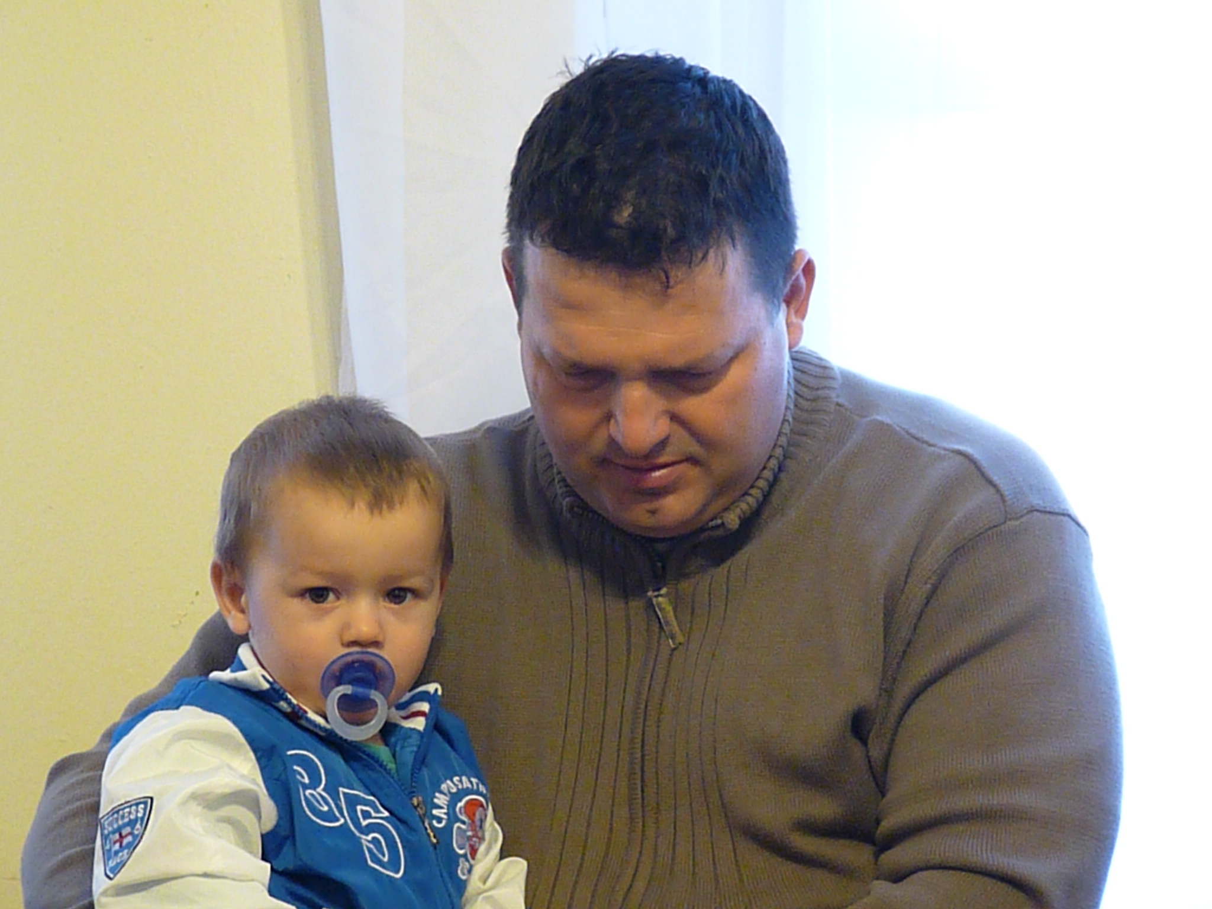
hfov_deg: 11.2
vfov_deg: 8.4
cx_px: 606
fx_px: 6162
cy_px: 454
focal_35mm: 176
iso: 1600
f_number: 3.7
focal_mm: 31.2
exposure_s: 1/40
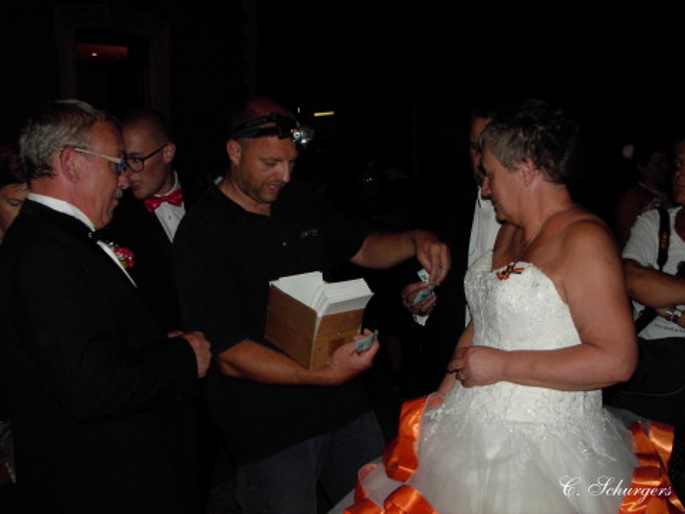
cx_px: 342
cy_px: 257
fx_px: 851
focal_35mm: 43
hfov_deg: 43.9
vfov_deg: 33.6
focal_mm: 6.6
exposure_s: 1/51
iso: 200
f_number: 2.8
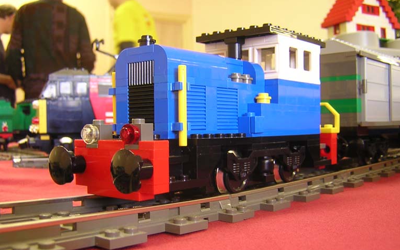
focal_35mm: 40
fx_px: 436
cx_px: 209
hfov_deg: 49.3
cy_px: 129
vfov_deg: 32.0
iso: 107
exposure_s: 1/3.8
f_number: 2.6
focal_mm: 4.7
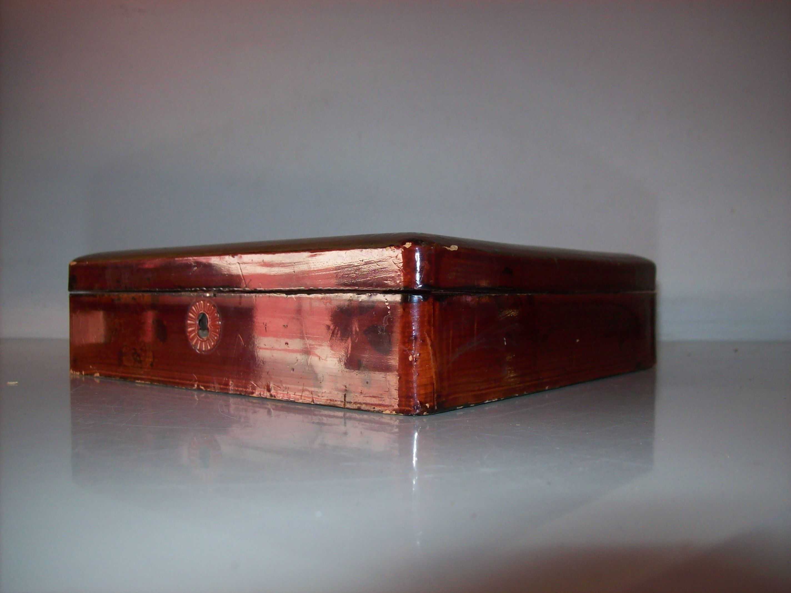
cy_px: 296
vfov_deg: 39.6
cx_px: 396
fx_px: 822
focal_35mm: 36
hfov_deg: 51.4
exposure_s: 1/64
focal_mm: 6
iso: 80
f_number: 2.7
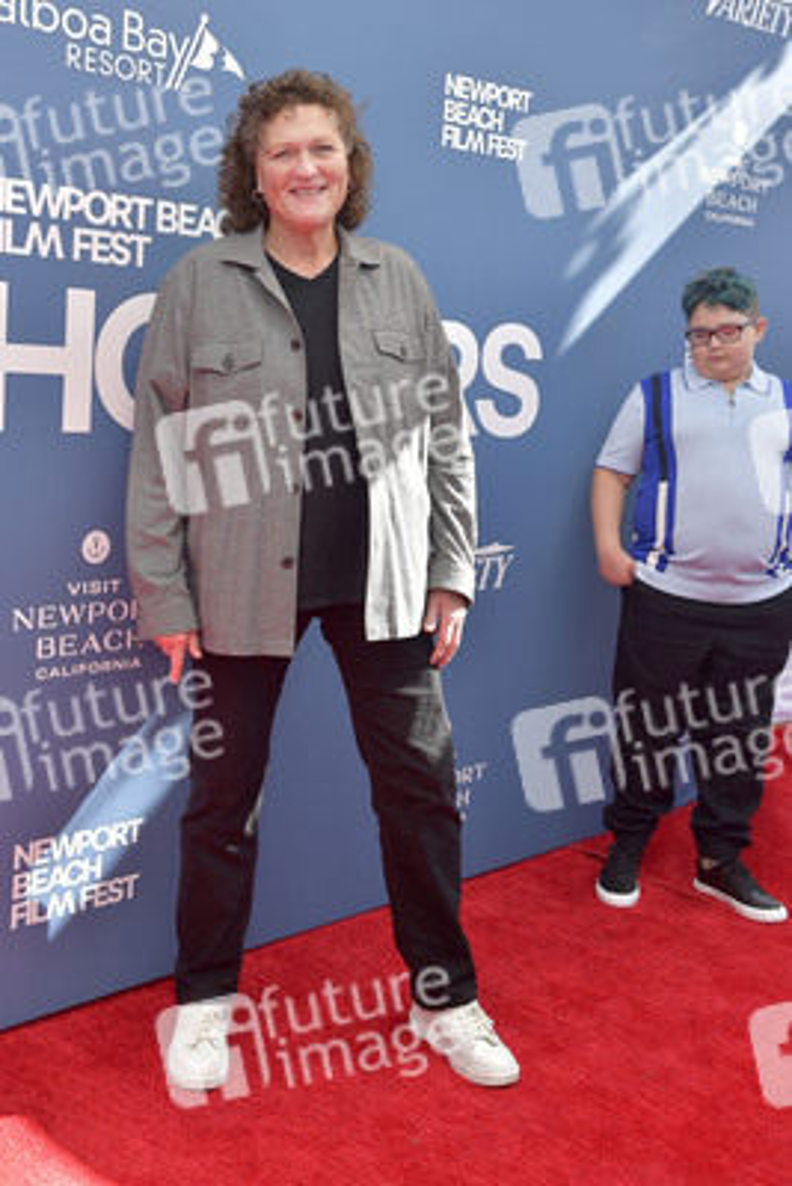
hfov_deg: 37.9
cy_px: 593
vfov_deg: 54.4
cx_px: 396
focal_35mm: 35
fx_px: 1154
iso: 250
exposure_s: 1/250
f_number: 6.3
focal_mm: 35
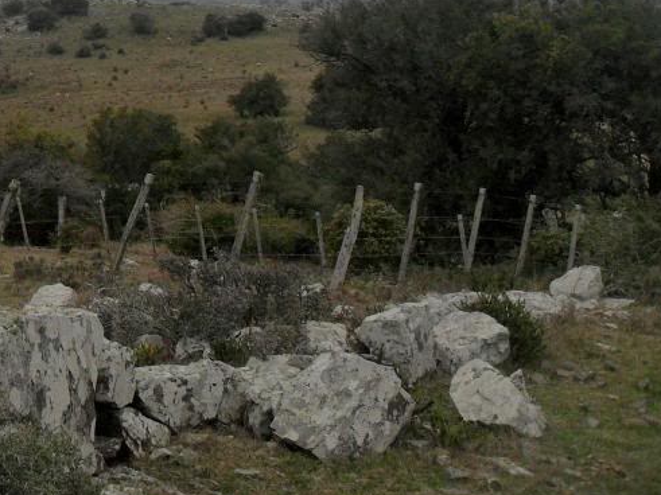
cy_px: -5
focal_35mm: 73
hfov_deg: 25.4
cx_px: -3
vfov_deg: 19.5
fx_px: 1394
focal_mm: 6.2
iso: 100
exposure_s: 1/350
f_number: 2.8
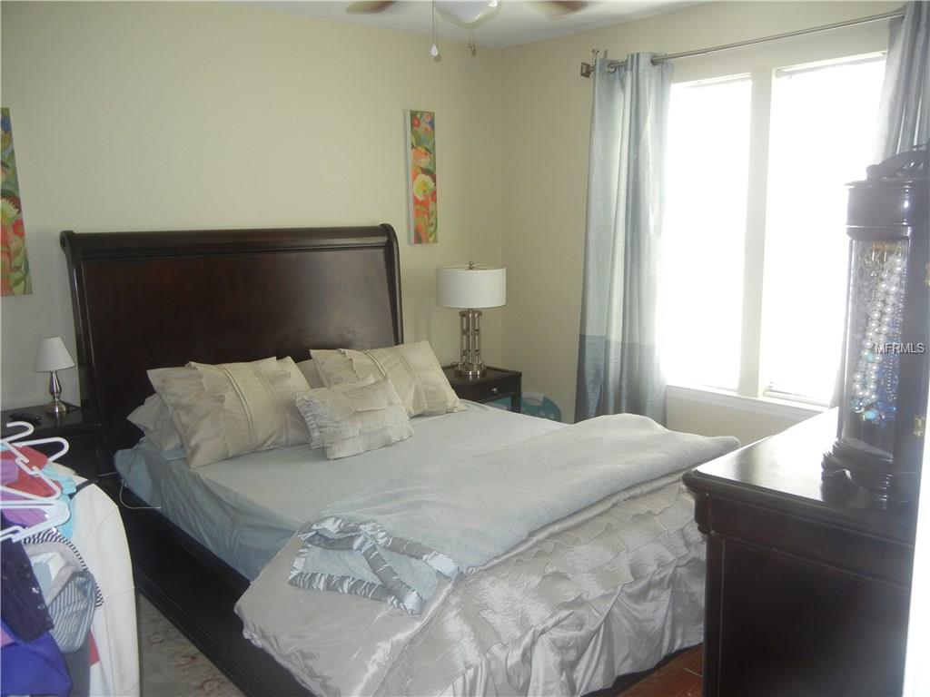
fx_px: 806
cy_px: 348
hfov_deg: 60.0
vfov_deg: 46.8
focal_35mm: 30
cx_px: 465
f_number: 3.5
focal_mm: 5.4
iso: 192
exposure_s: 1/30
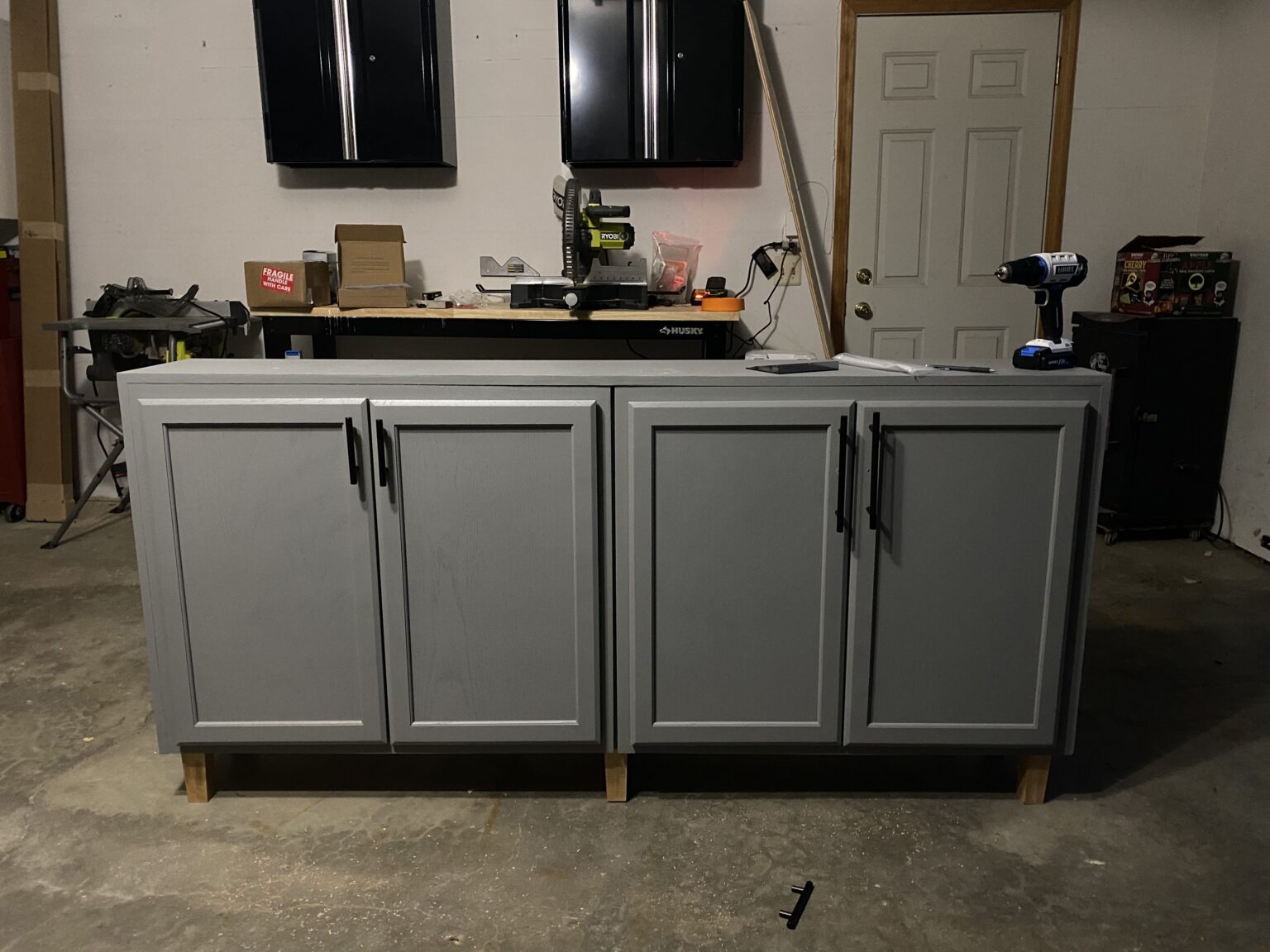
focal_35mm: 26
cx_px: 635
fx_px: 954
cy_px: 476
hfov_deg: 67.3
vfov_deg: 53.1
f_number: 1.8
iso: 800
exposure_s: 1/24
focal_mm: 4.25
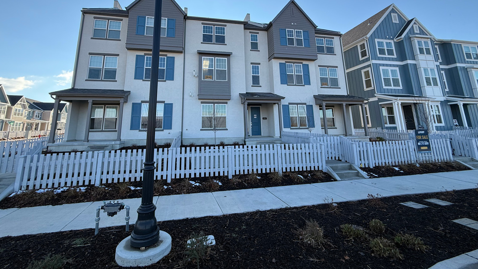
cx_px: 229
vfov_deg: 65.4
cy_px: 90
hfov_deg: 99.3
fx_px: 203
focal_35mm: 16
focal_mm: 2.22
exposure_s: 1/564
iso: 64
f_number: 2.2
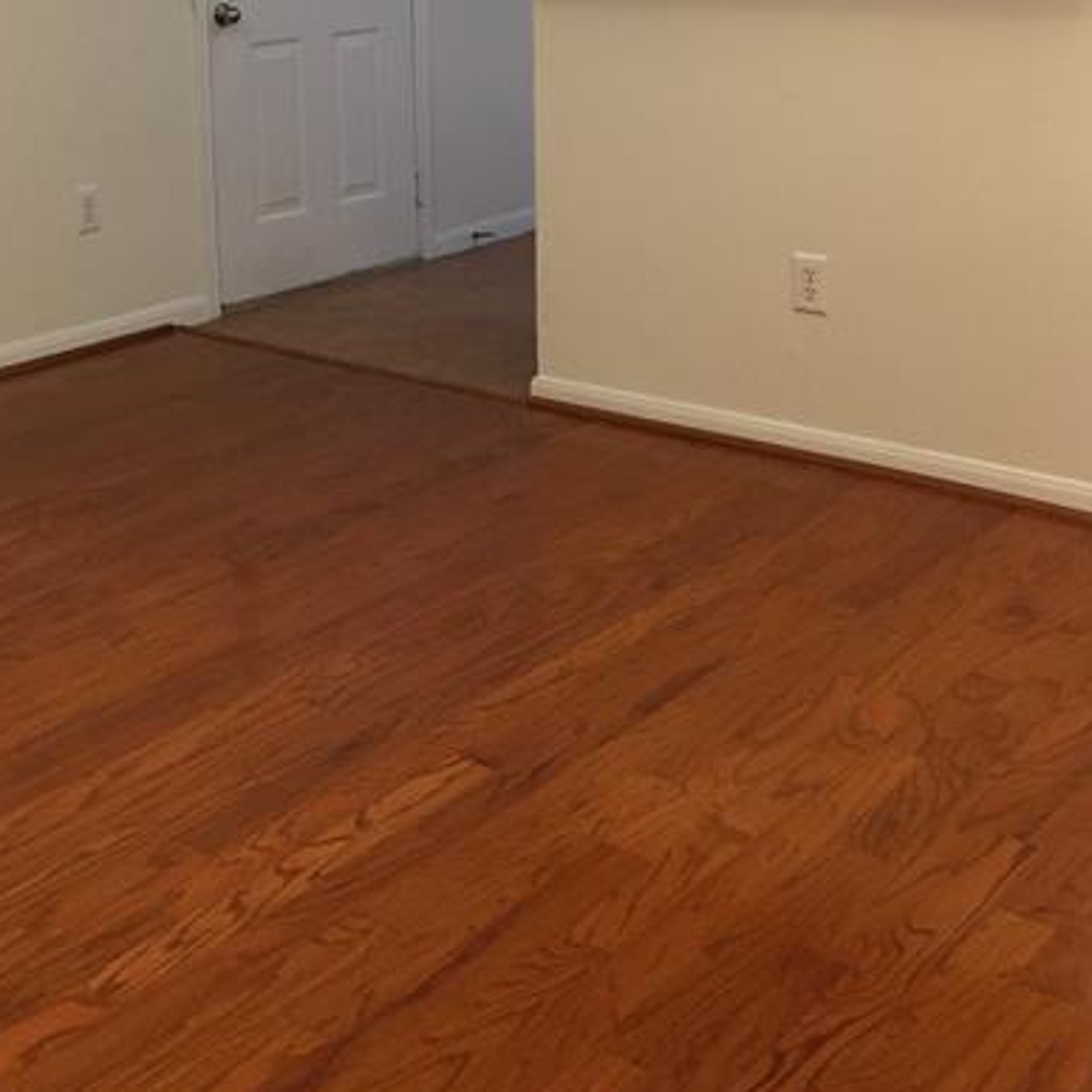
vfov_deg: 32.0
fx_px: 1820
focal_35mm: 51
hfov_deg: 33.0
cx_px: 328
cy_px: 133
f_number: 2.2
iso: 100
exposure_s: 1/30
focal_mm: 4.15
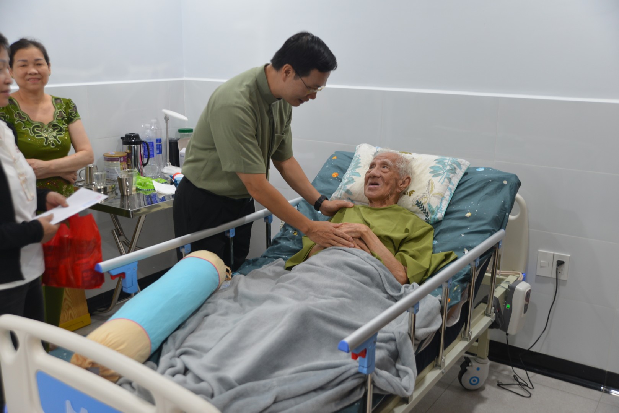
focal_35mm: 35
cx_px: 310
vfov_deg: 37.9
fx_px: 602
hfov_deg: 54.4
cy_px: 206
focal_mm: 35
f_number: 4
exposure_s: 1/60
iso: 640
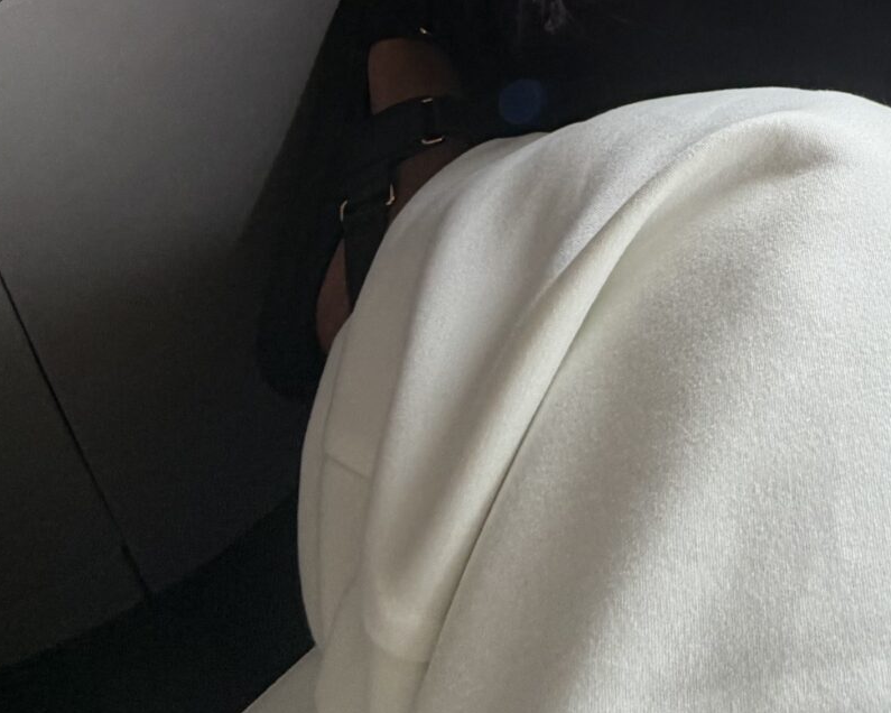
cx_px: 881
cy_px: -306
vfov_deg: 26.5
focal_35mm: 44
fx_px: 1160
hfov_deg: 37.7
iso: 100
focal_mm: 2.22
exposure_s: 1/85
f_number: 2.2
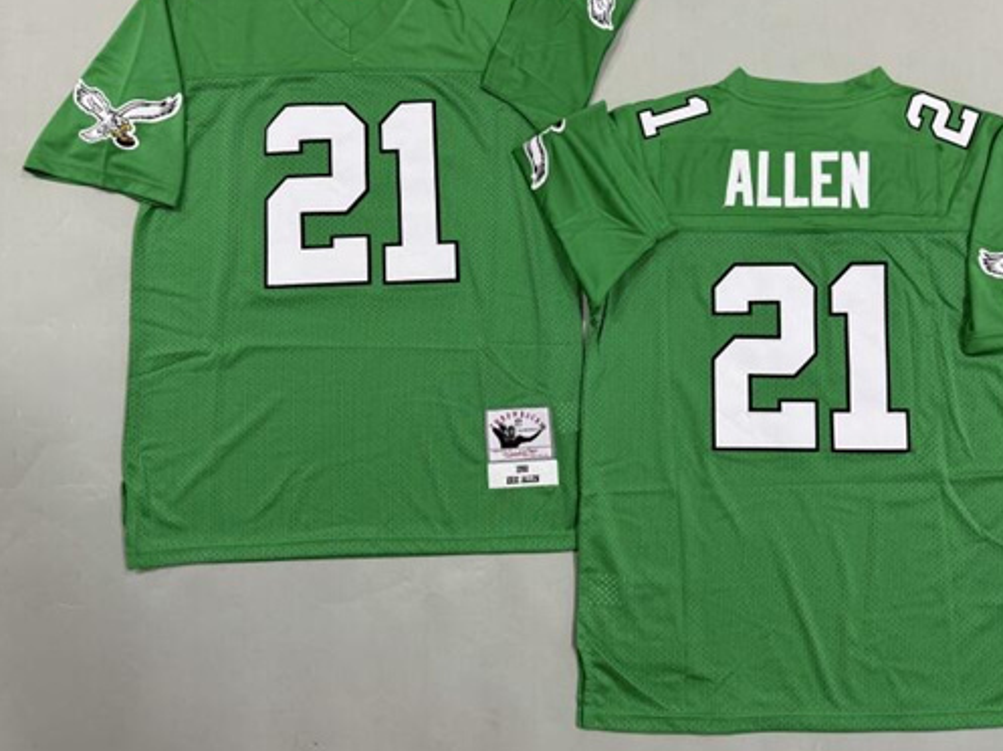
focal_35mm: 29
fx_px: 840
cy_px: 313
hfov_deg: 61.4
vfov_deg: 48.0
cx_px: 581
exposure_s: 1/50
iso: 160
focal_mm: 6.76
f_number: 1.78
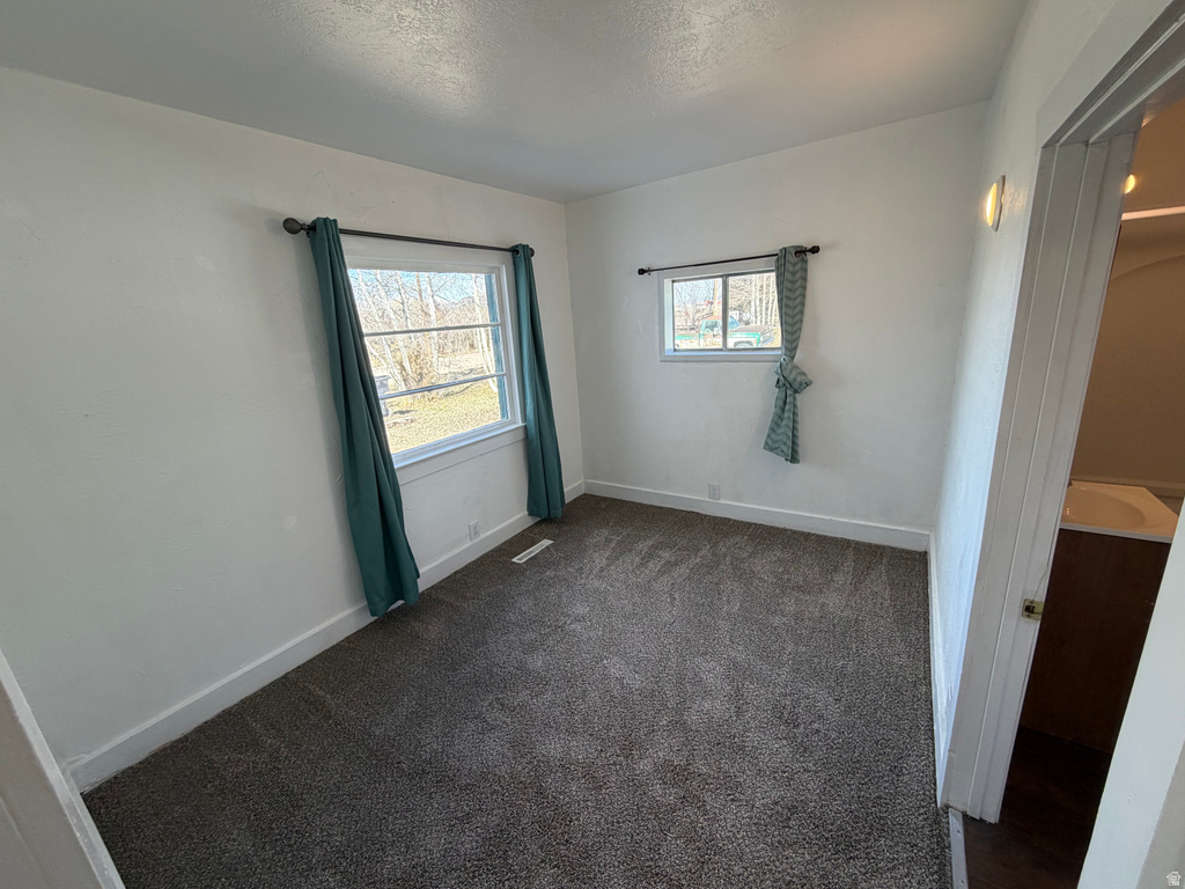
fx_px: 479
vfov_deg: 85.7
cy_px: 444
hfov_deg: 102.1
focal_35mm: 14
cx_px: 592
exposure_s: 1/120
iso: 100
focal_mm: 2.22
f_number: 2.2
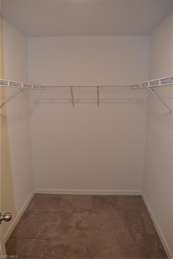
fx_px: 195
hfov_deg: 47.9
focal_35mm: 27
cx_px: 86
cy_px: 130
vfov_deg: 67.4
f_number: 5.6
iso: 400
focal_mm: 18
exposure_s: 1/60
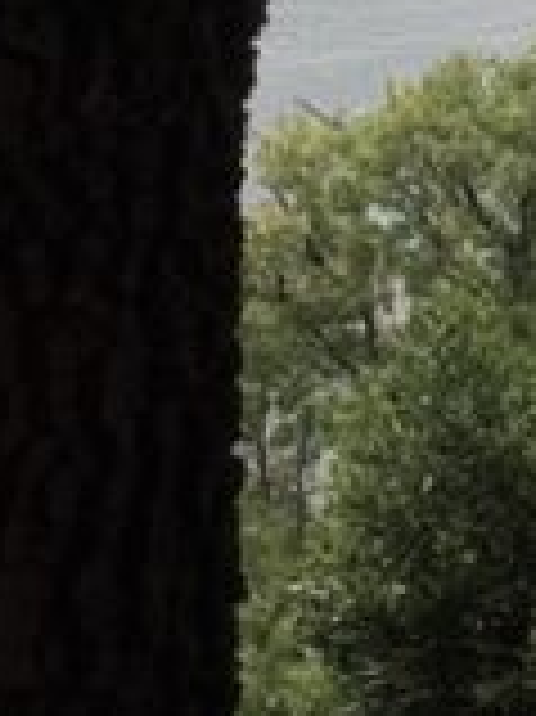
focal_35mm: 117
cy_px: -86
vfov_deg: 16.3
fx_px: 2419
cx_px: 982
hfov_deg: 11.6
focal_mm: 4.15
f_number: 2.2
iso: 32
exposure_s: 1/1130
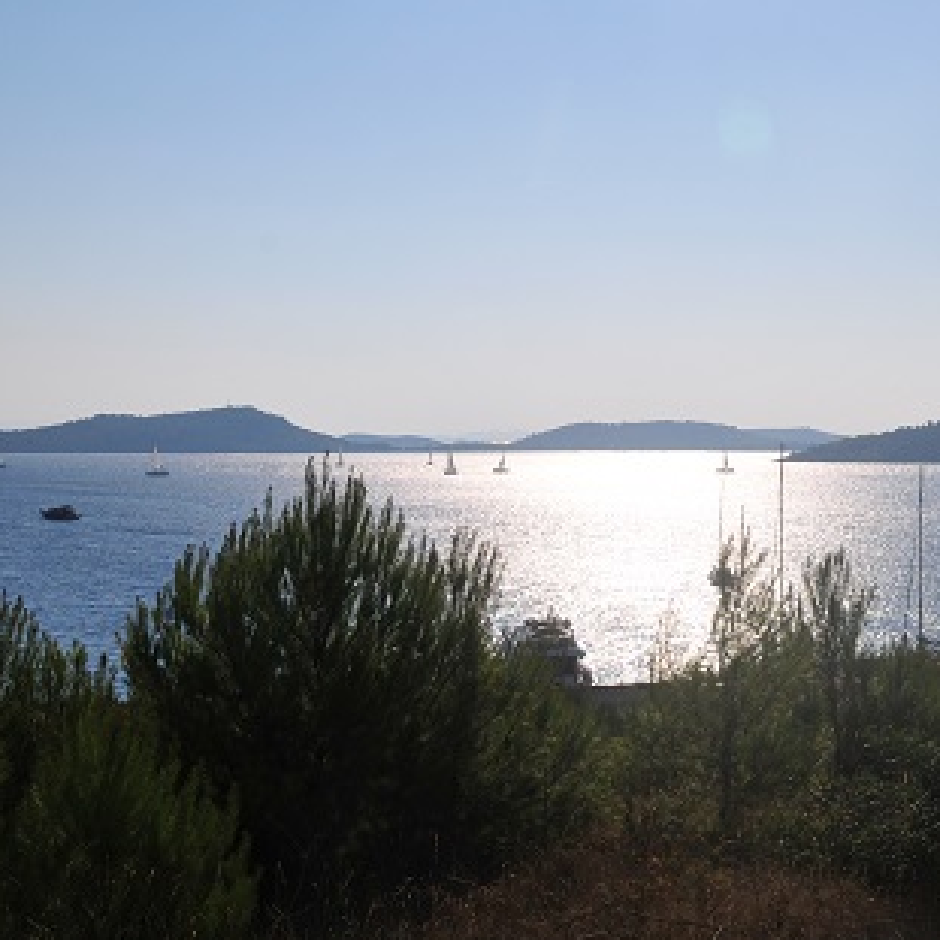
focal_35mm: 54
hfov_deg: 30.8
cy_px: 420
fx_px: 1659
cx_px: 756
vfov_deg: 31.6
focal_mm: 22
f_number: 11
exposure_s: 1/1250
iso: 200
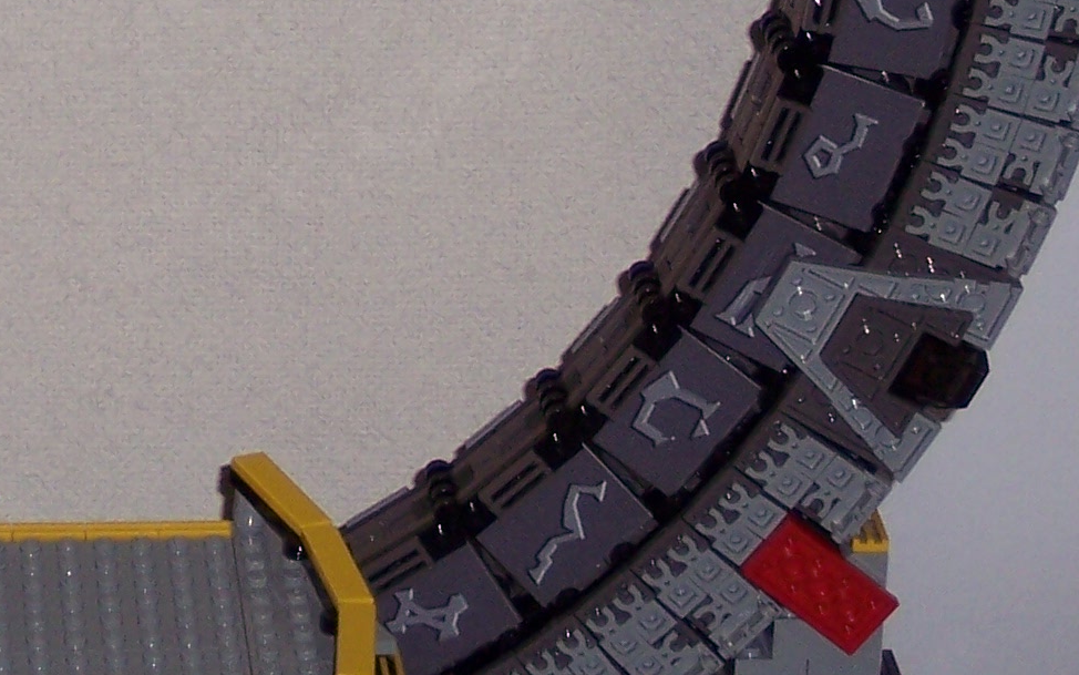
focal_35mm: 202
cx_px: -131
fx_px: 5941
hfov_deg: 10.2
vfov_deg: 6.4
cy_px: -239
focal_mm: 13.3
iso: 100
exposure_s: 1/90
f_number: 3.4
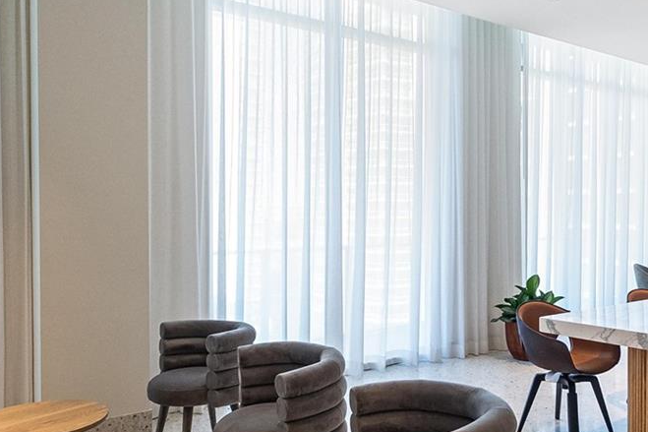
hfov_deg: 55.3
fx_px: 612
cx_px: 396
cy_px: 216
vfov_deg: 38.9
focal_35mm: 34
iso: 800
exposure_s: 1/250
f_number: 5
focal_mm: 7
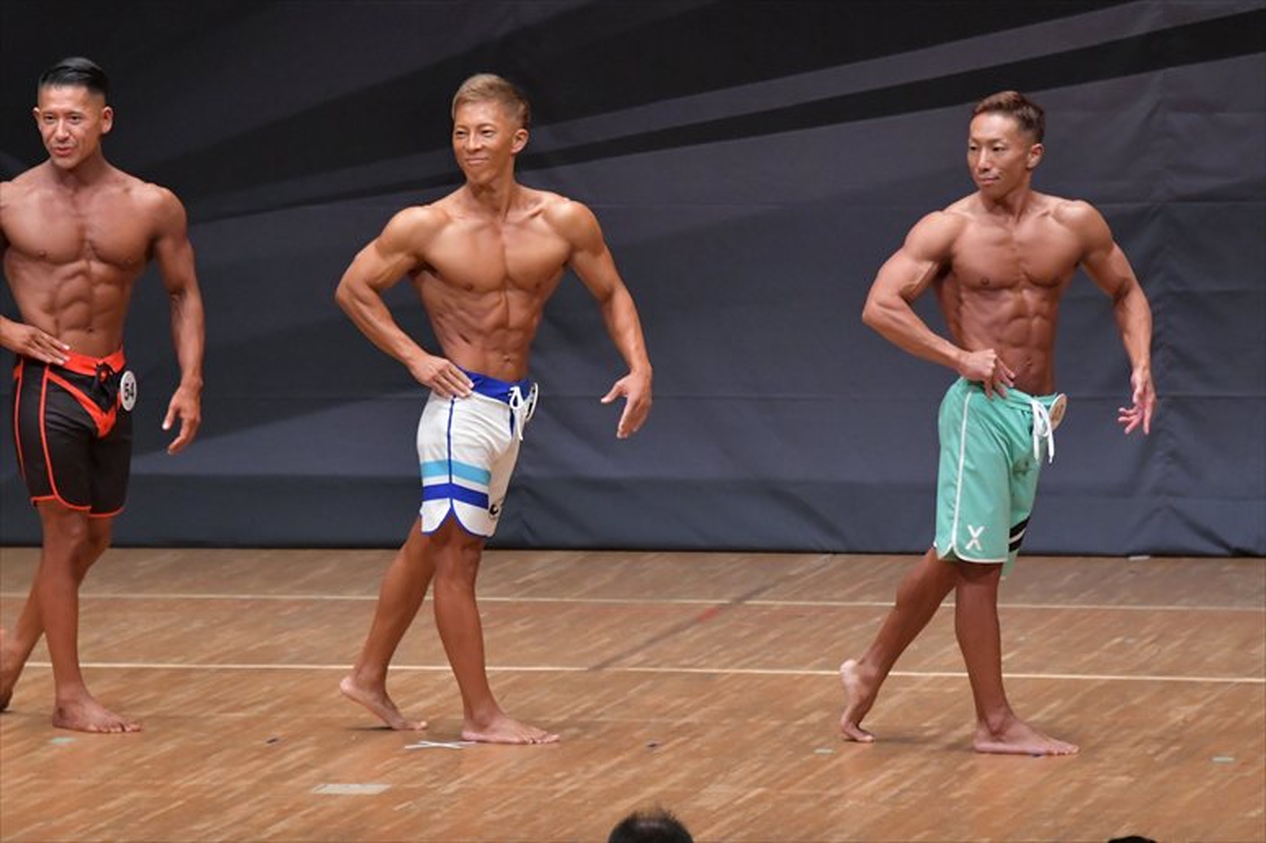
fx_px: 9490
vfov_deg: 5.1
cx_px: 633
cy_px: 422
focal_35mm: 270
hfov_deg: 7.6
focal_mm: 180
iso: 6400
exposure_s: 1/400
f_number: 5.6
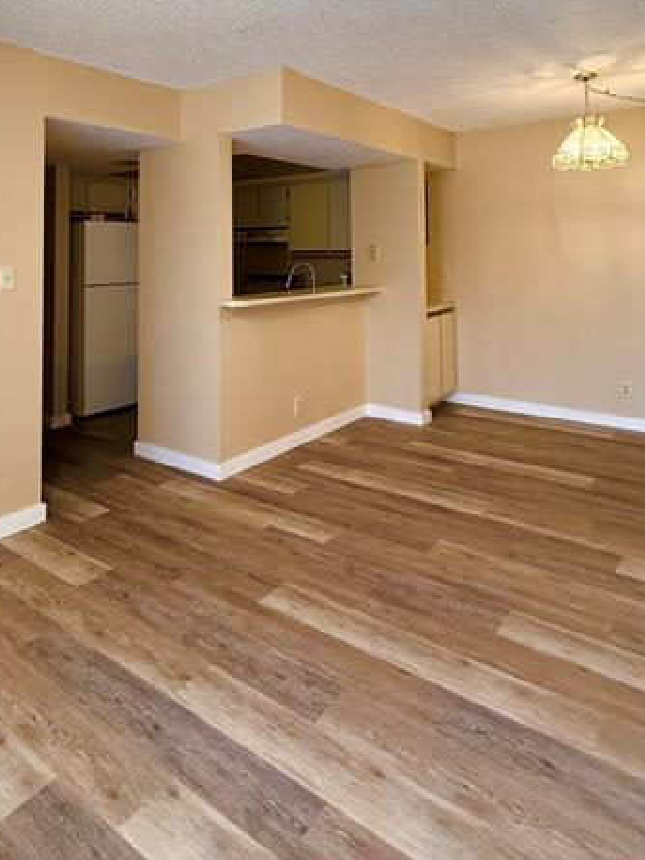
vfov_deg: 67.8
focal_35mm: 24
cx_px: 309
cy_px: 232
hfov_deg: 56.8
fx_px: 596
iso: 250
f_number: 2.2
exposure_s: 1/60
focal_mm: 2.22
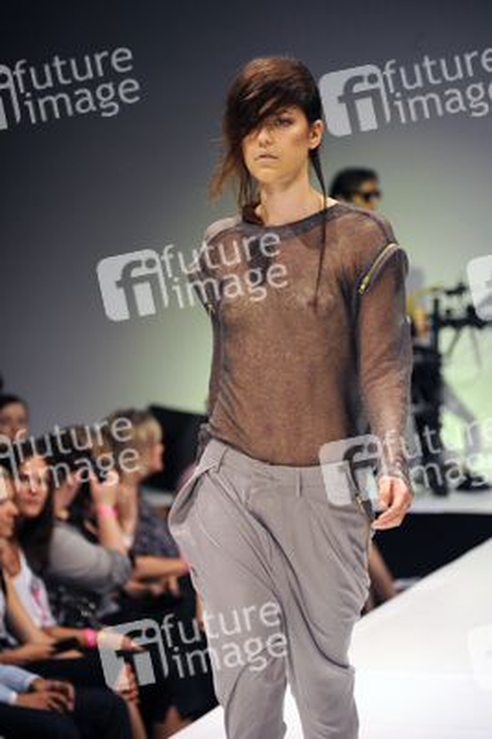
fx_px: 4312
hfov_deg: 6.5
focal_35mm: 210
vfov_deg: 9.8
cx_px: 246
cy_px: 370
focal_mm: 210
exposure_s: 1/200
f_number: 5.6
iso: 1600
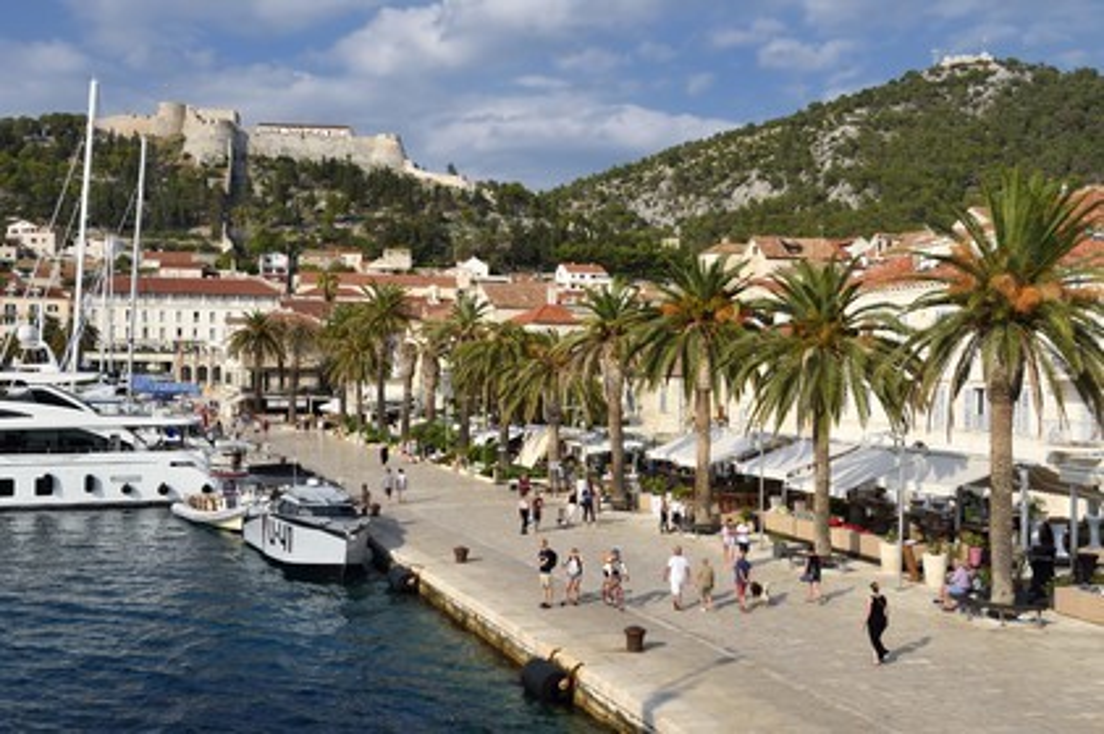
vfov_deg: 30.5
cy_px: 367
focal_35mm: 44
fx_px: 1348
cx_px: 552
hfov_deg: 44.5
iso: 200
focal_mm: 44
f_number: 10
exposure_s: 1/500
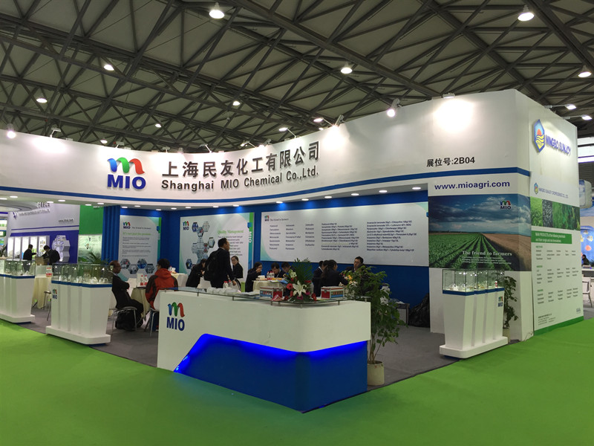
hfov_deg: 61.7
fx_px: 498
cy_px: 223
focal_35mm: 29
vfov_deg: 48.2
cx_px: 297
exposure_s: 1/50
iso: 32
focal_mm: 4.15
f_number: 2.2
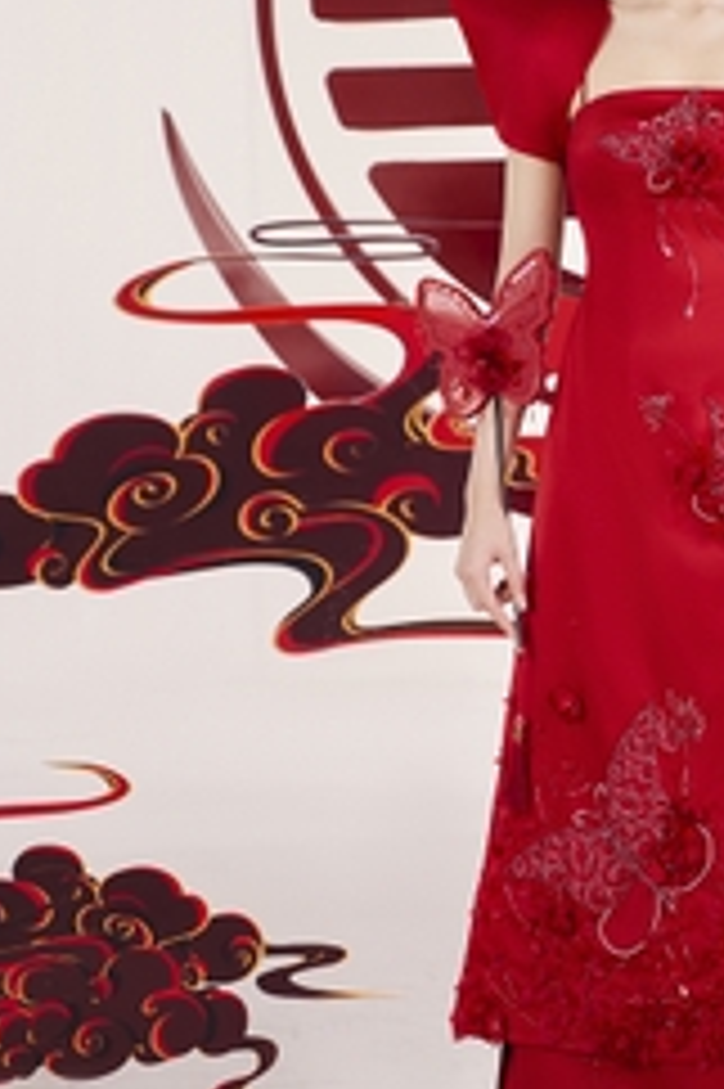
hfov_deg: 9.8
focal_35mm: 139
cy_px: 360
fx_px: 4199
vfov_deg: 14.7
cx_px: 690
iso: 160
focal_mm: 70
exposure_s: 1/160
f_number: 4
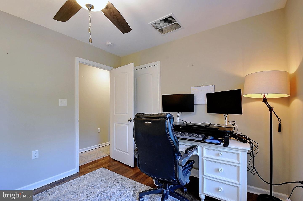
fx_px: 126
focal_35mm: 15
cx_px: 152
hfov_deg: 100.5
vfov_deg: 77.2
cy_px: 100
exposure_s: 1/5
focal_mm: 10
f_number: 8
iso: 800
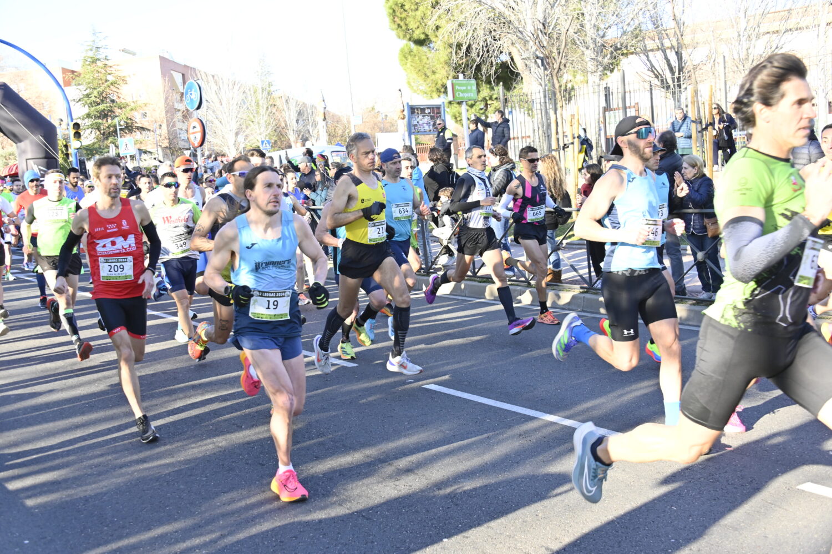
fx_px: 924
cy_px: 277
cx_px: 416
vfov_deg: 33.4
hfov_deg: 48.5
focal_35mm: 40
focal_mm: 40
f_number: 6.3
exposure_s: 1/800
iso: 1600
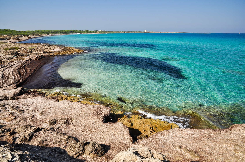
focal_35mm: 24
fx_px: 163
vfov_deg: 53.0
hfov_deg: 73.8
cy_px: 81
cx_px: 122
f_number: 11
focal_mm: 16
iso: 100
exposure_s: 1/80
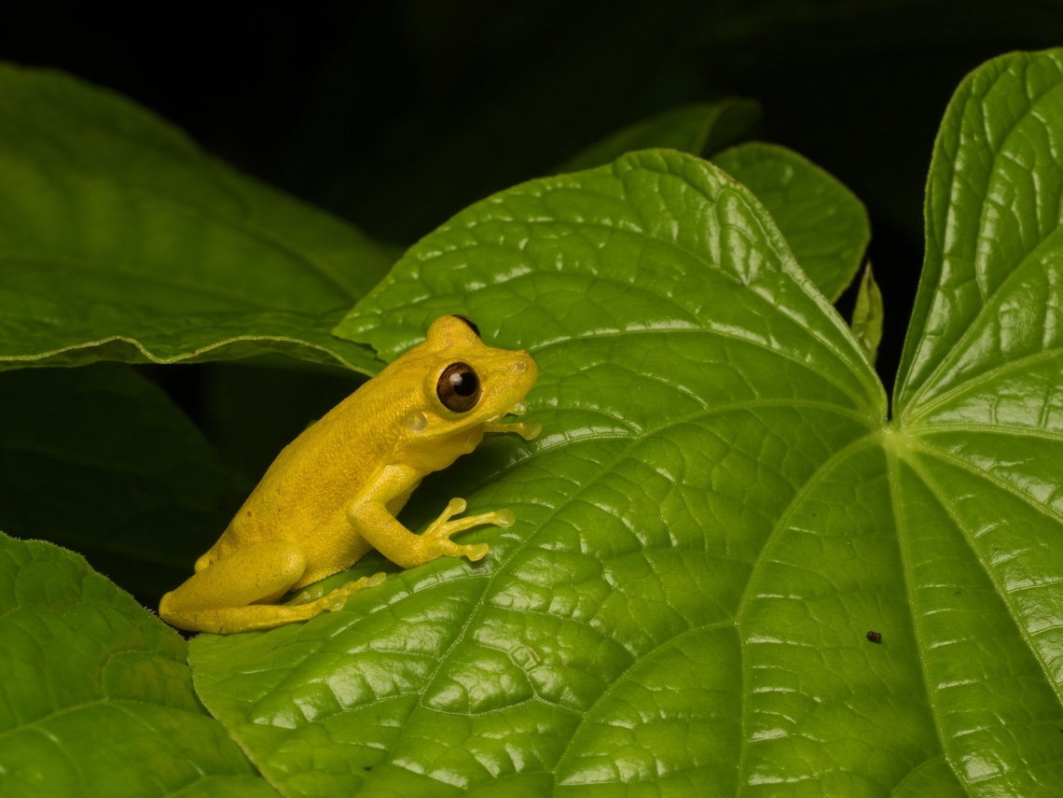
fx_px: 3685
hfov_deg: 16.4
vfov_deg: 12.3
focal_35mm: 120
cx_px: 532
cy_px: 399
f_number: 14
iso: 800
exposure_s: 1/60
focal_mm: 60
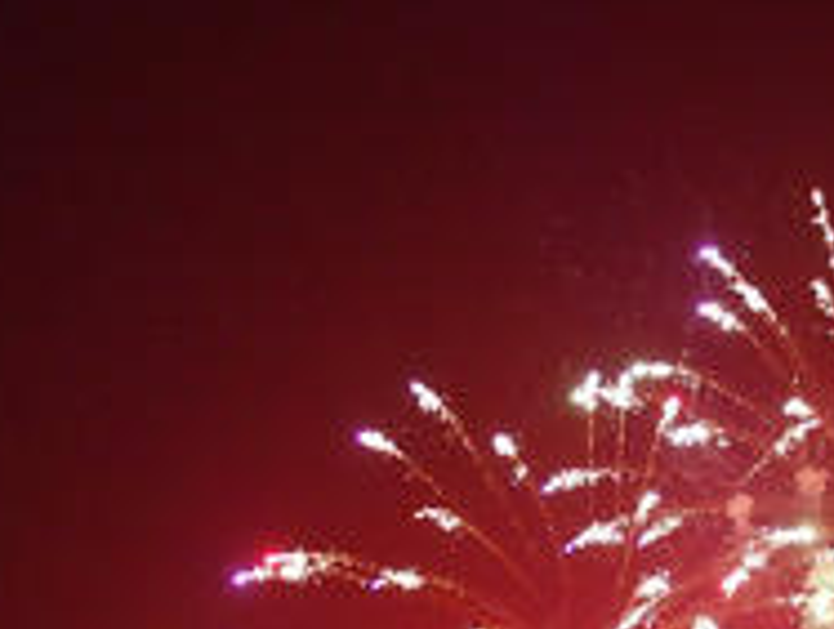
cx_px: 580
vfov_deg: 14.6
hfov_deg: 19.3
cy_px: 459
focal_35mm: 101
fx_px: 2438
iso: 1000
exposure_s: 1/10
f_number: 2.8
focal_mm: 9
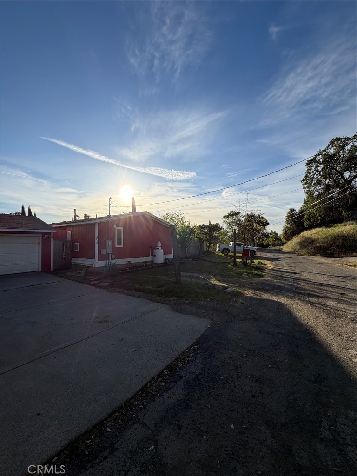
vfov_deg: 102.1
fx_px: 193
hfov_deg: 85.7
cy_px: 238
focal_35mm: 14
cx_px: 178
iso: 25
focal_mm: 2.22
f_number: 2.2
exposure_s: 1/1001
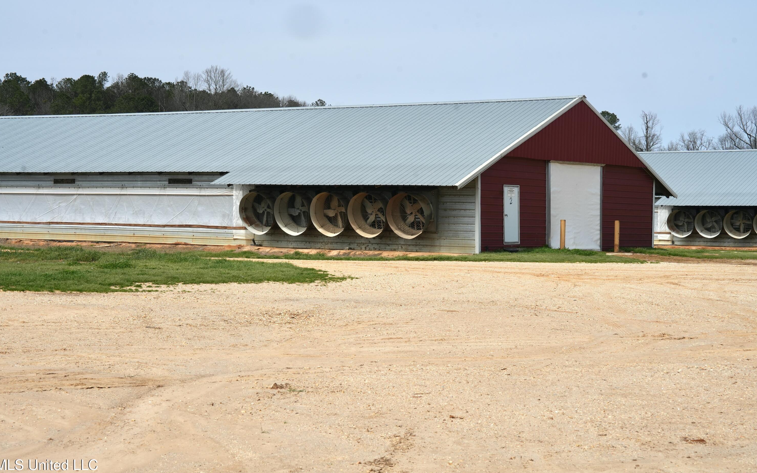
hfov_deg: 28.6
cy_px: 234
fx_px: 1485
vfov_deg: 18.1
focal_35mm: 72
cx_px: 375
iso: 400
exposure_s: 1/1000
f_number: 11
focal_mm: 70
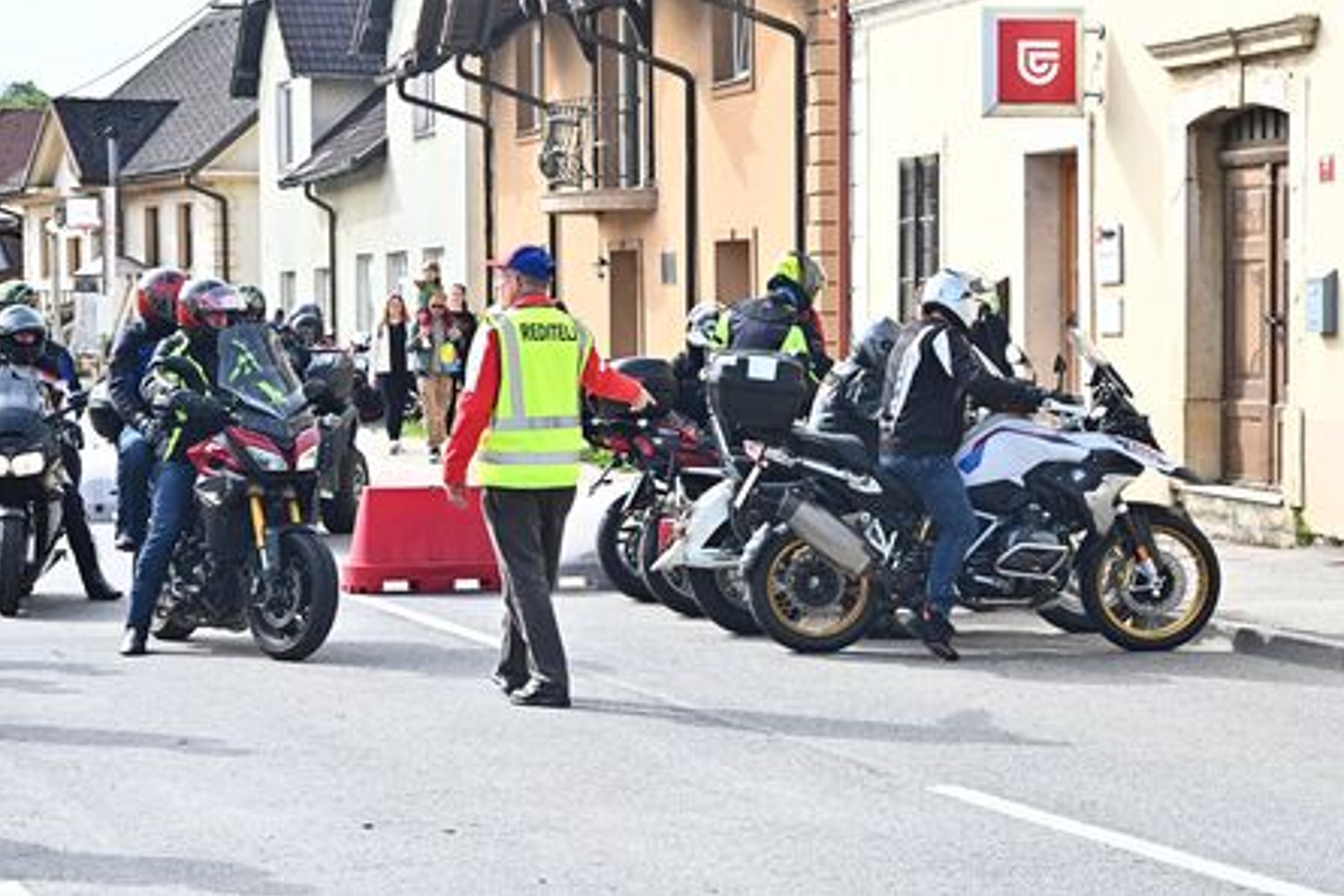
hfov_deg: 21.2
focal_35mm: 96
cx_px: 674
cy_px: 446
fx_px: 3585
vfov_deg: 14.3
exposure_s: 1/800
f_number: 10
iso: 1600
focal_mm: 95
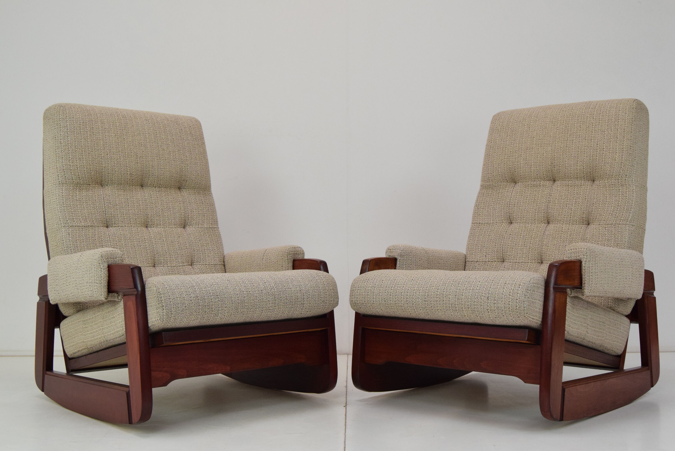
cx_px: 338
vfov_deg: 31.9
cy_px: 226
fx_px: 788
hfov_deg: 46.4
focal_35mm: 42
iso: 1600
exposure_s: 1/320
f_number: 9
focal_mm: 28
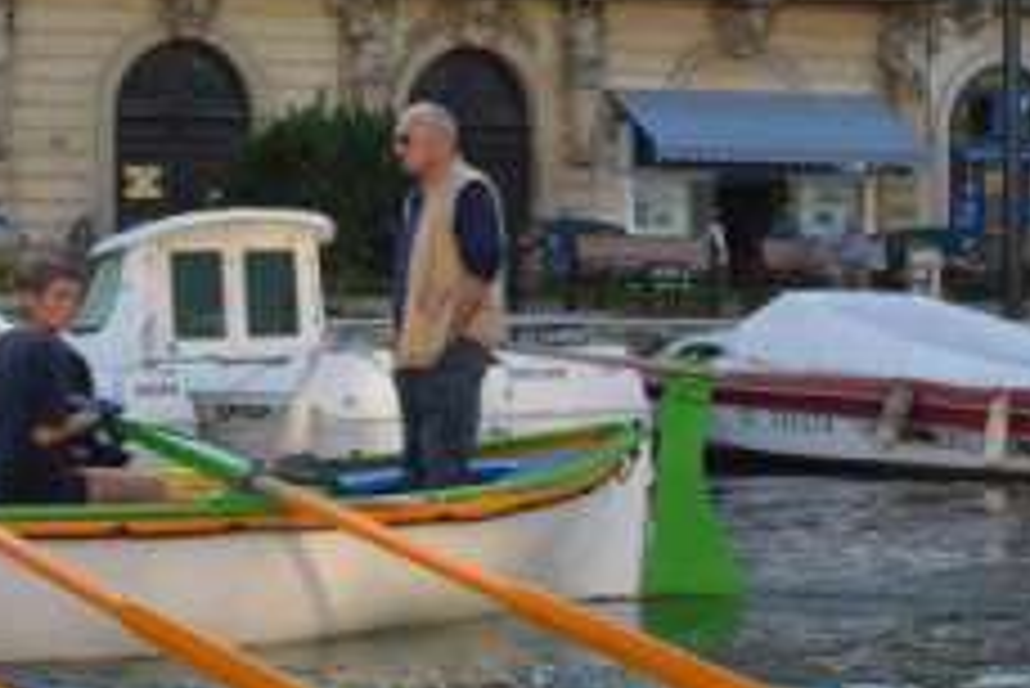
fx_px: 2405
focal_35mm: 84
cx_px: -238
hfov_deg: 22.1
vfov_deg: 16.3
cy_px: 355
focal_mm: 24
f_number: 18
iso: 5000
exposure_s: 1/200
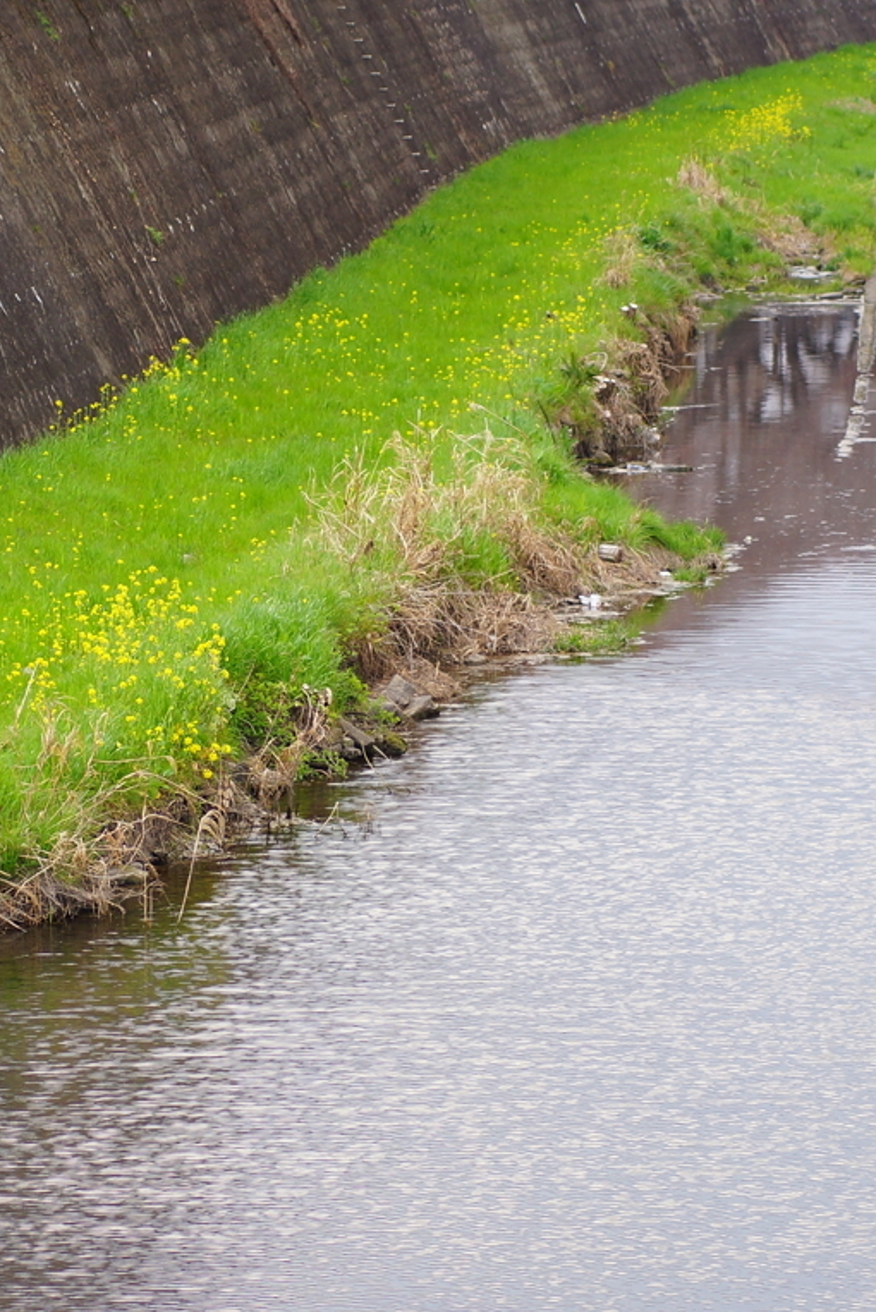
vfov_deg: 9.7
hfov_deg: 6.5
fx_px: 7694
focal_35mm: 211
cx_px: 354
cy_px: 536
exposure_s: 1/60
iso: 100
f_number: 2.8
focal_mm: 70
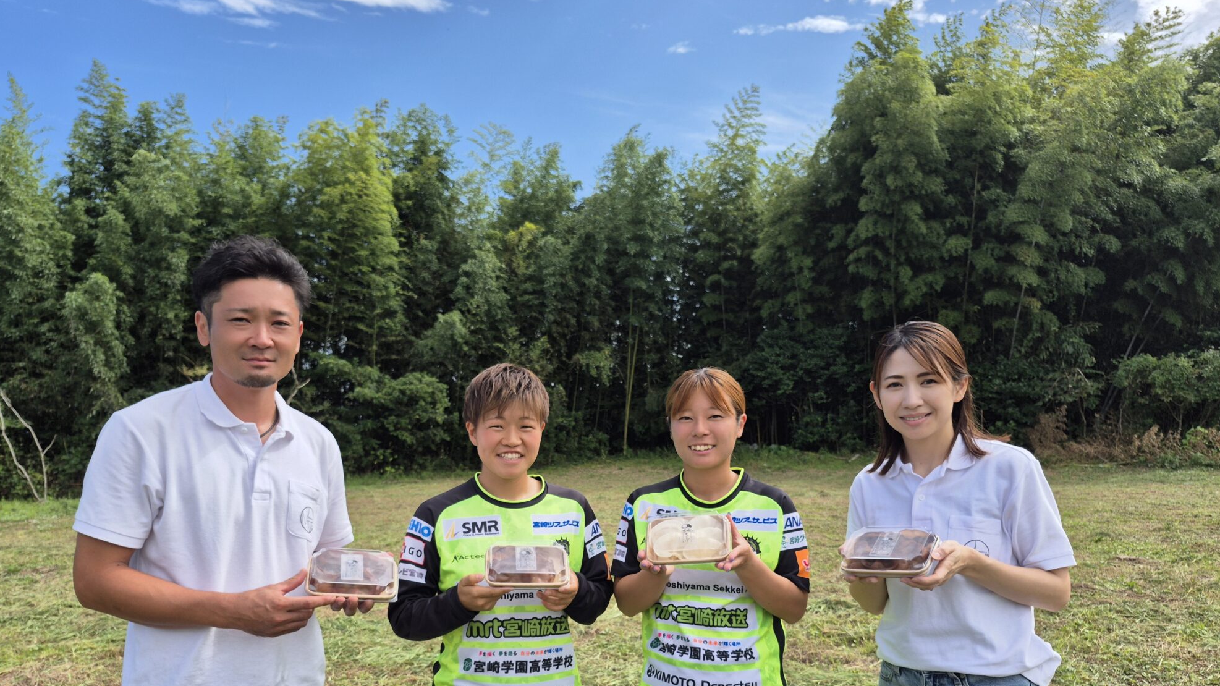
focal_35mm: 26
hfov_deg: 71.9
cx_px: 589
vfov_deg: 43.8
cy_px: 453
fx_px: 841
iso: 25
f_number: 1.8
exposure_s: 1/1040
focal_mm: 5.4
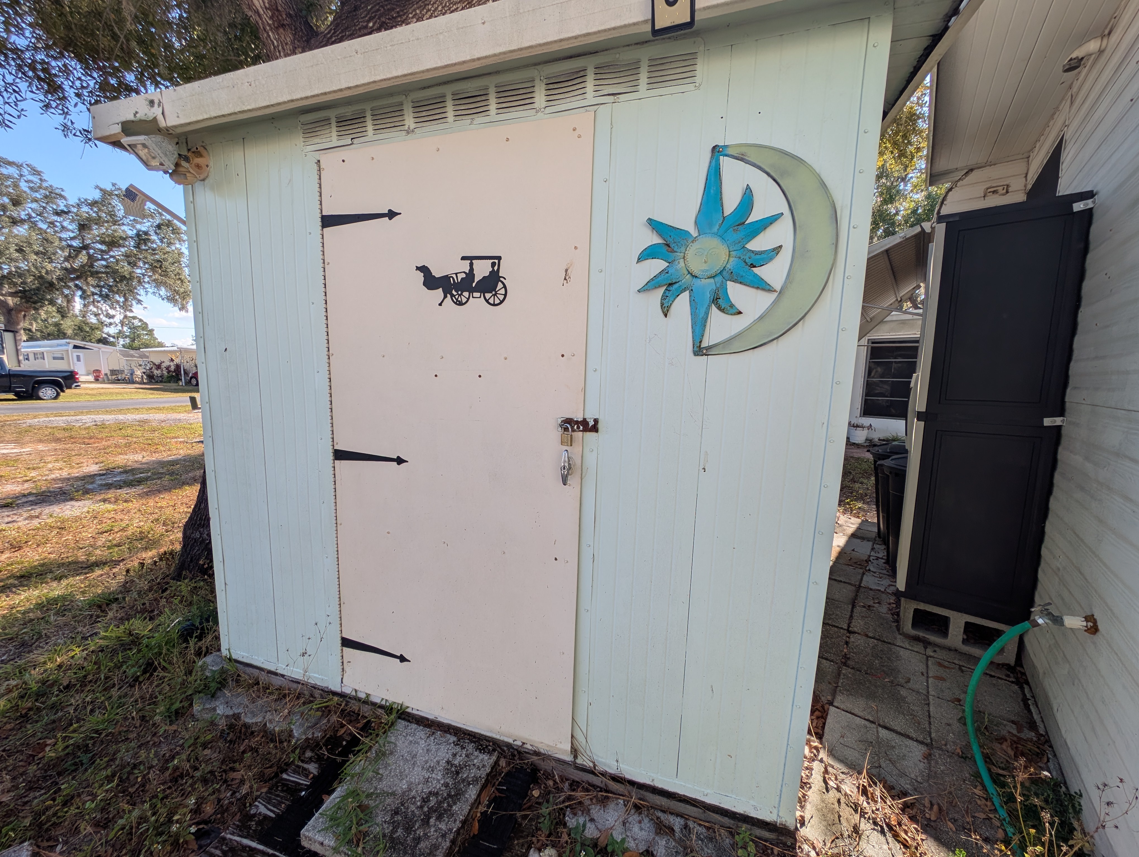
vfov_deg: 94.6
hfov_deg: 110.5
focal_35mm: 12
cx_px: 570
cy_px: 428
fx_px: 395
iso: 40
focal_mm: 2.23
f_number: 1.95
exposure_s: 1/829
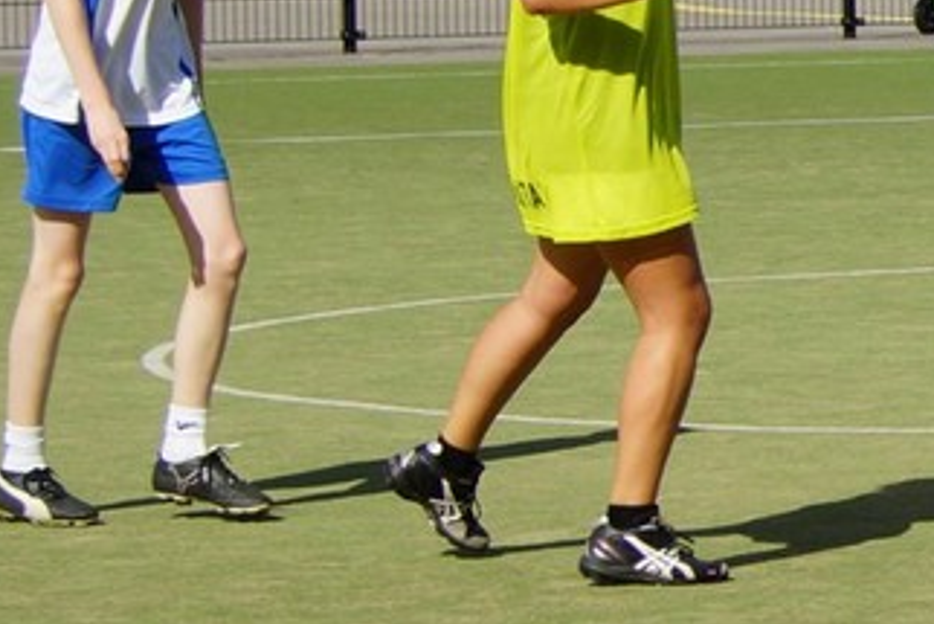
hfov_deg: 10.4
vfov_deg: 7.1
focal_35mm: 191
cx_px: 1459
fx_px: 4957
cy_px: -235
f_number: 7.1
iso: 100
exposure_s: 1/500
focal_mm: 40
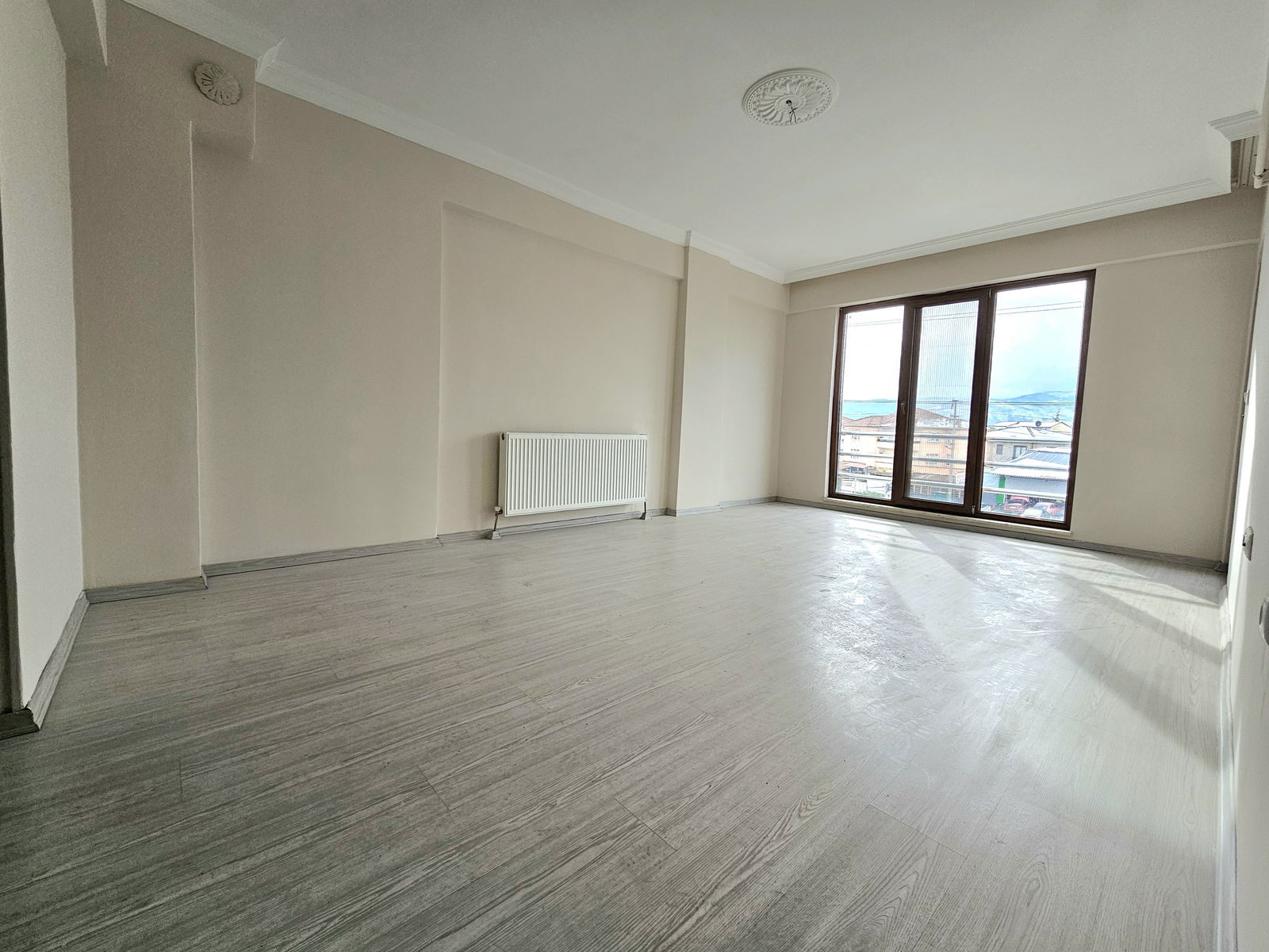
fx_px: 477
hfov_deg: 106.2
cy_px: 476
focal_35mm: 13
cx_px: 634
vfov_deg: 89.9
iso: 50
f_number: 2.2
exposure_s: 1/120
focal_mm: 2.2
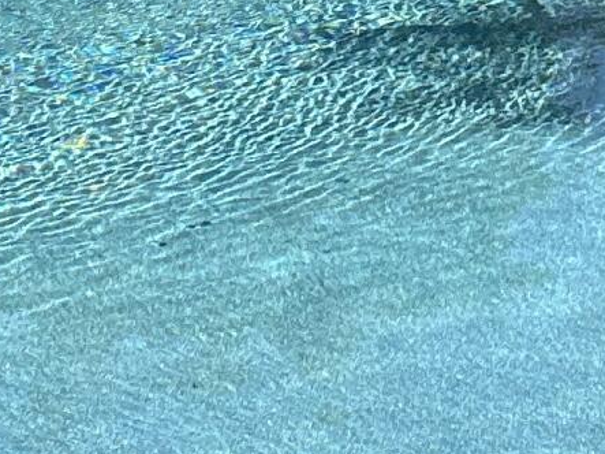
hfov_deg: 11.1
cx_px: 613
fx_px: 3075
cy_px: -868
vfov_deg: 7.5
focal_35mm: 176
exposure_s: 1/2841
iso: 50
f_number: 1.5
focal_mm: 5.7
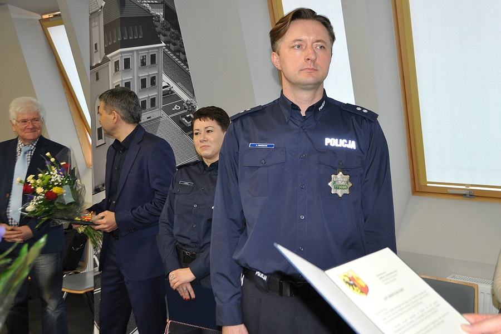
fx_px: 459
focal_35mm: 33
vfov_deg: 40.0
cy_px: 167
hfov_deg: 57.2
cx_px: 250
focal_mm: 22
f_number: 4
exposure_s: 1/60
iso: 800
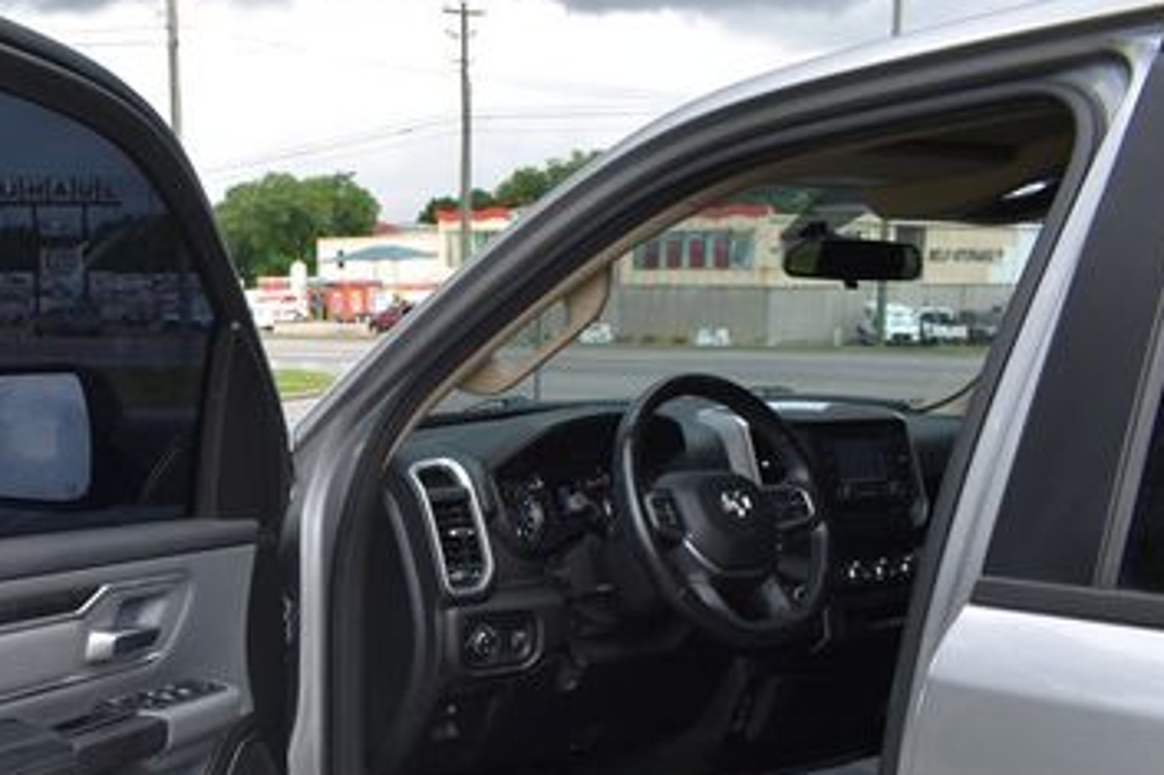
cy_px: 628
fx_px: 1584
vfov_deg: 26.9
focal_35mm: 49
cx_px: 148
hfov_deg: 38.0
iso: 200
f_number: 6.3
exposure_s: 1/250
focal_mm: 18
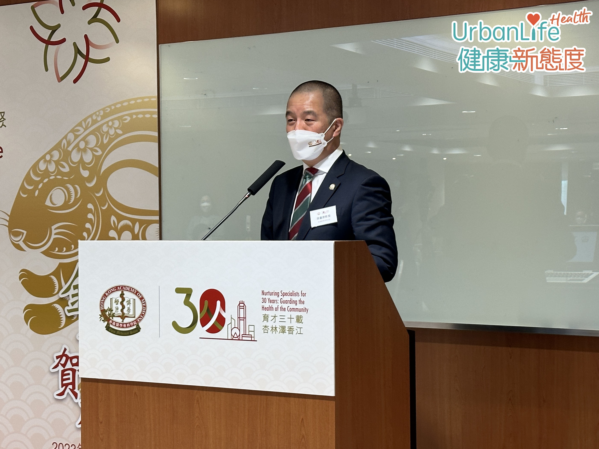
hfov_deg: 39.7
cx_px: 300
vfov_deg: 30.3
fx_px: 831
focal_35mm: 48
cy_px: 224
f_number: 1.78
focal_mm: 6.86
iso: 100
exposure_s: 1/50
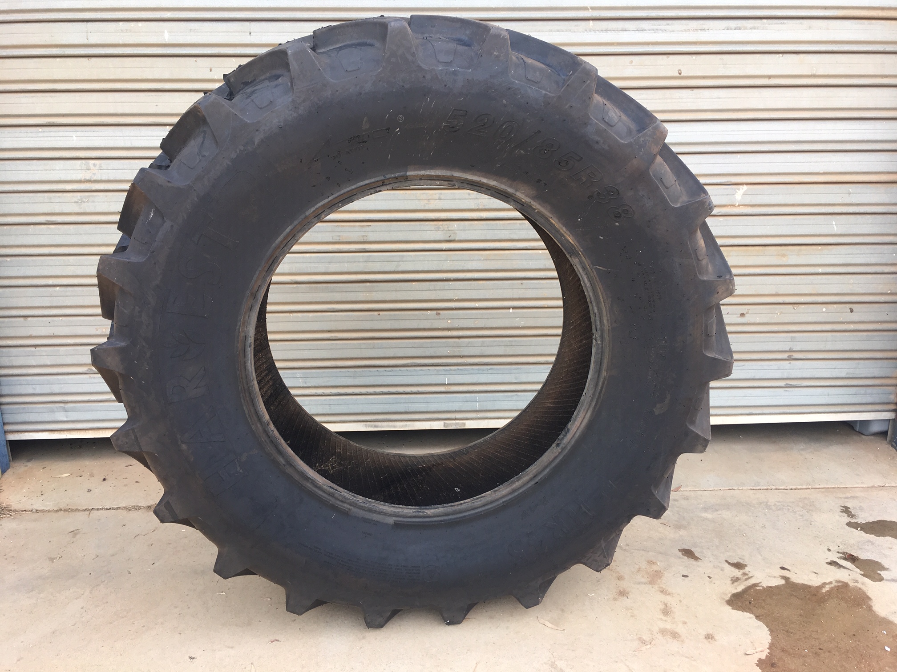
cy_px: 336
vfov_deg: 48.2
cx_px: 448
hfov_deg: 61.7
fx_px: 751
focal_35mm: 29
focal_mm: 4.15
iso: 25
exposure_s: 1/227
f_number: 2.2
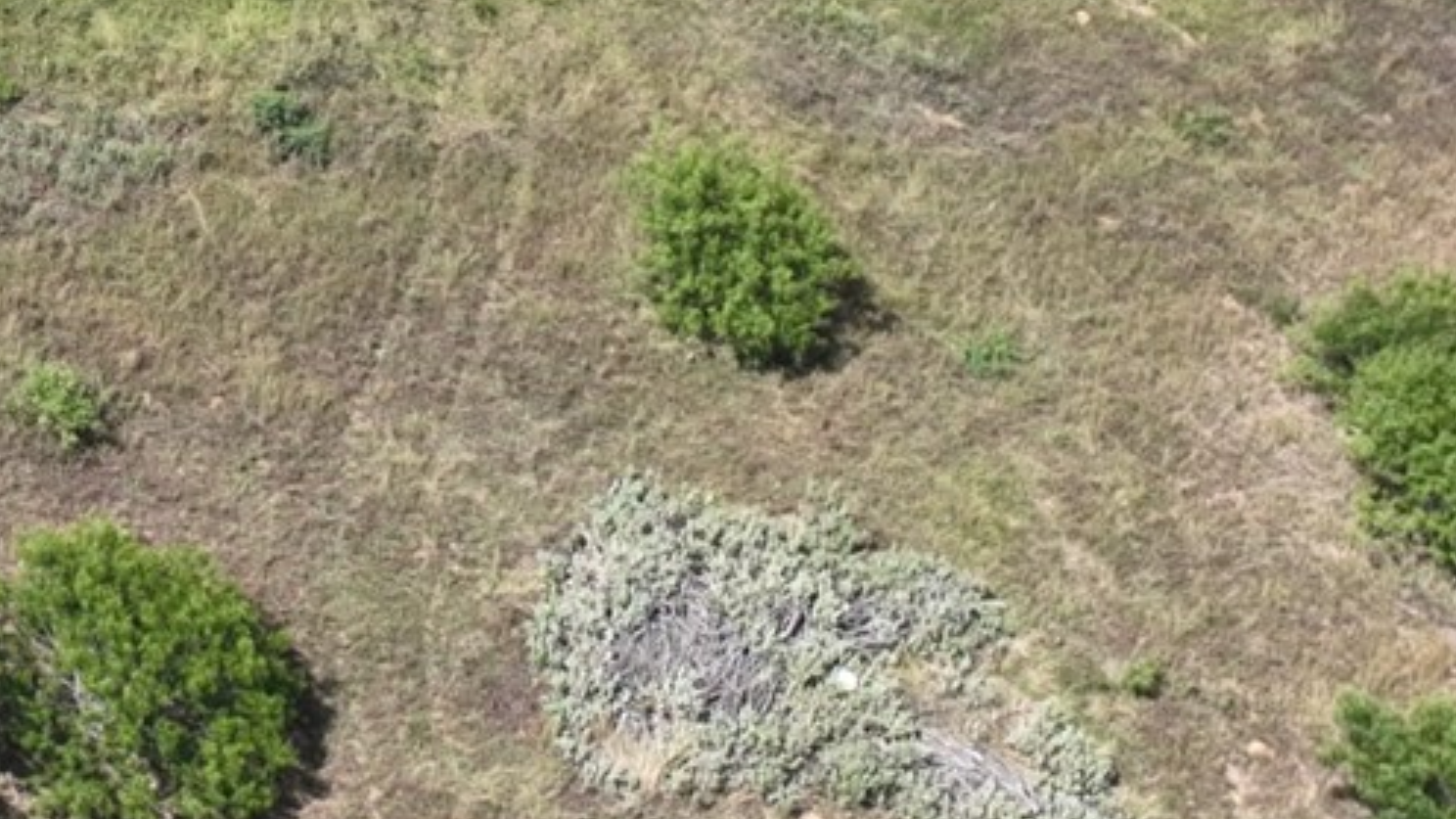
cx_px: -1249
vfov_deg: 9.8
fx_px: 4170
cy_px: -1217
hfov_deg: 16.3
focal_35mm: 108
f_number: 2.8
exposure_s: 1/1250
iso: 100
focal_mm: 12.29
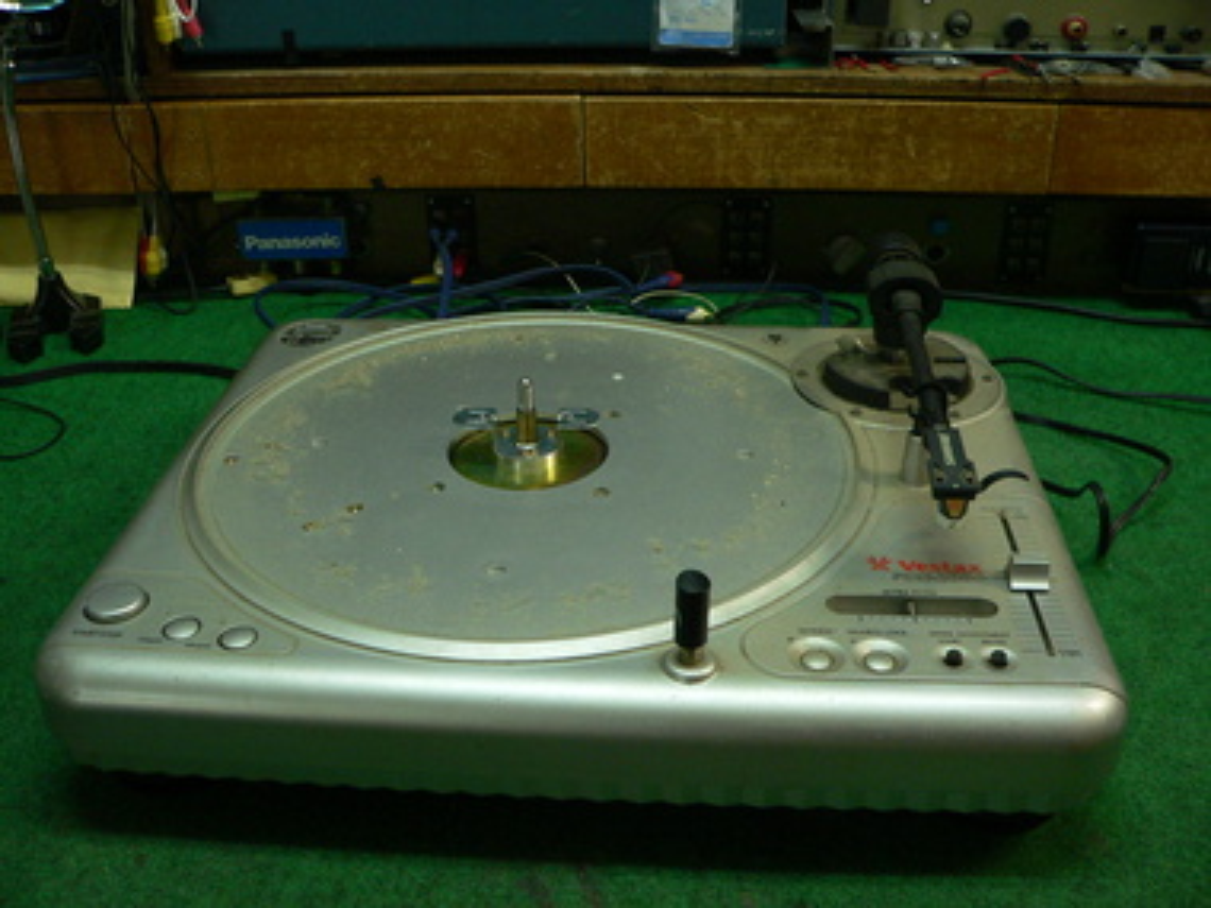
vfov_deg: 39.7
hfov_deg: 51.4
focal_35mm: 36
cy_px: 454
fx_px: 1259
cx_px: 606
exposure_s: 1/25
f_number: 2.8
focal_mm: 6
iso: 200
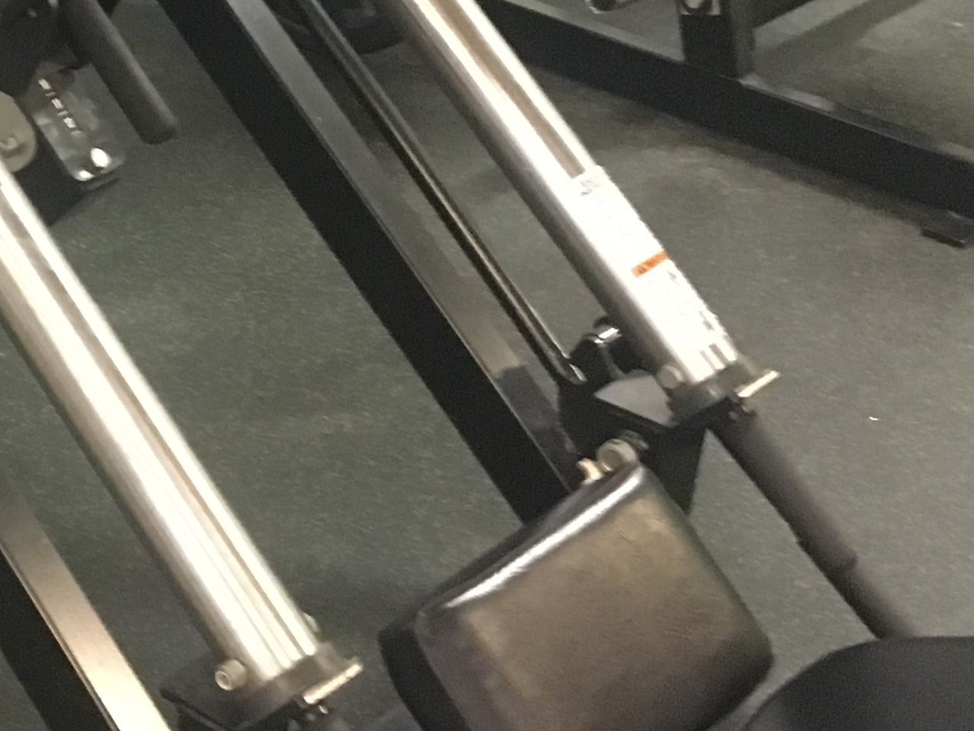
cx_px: -253
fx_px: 2561
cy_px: -46
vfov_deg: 15.8
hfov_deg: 20.0
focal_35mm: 91
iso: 500
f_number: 2.2
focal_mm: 4.15
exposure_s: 1/15
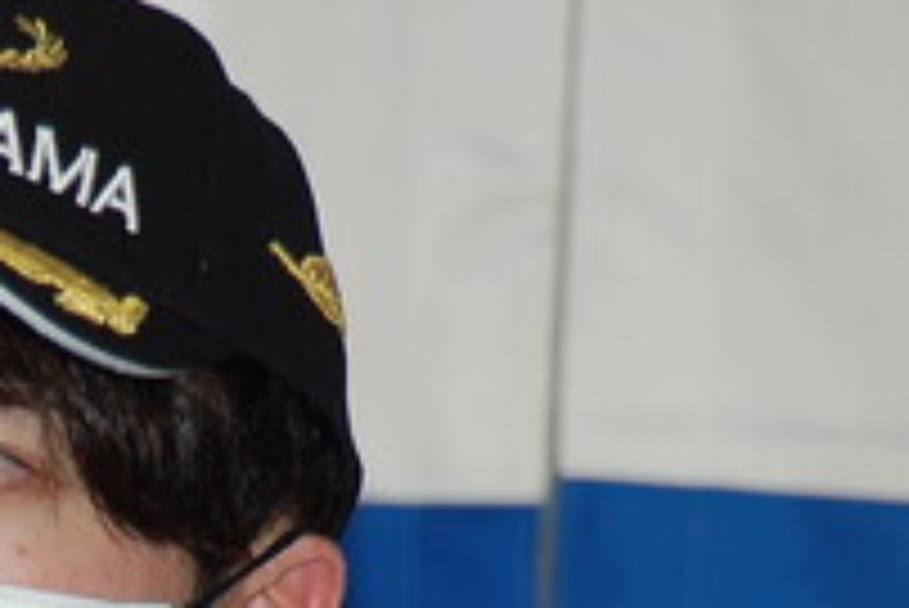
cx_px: -216
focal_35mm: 910
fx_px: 22993
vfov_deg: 1.5
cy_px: 932
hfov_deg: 2.3
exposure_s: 1/60
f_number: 5.6
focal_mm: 170
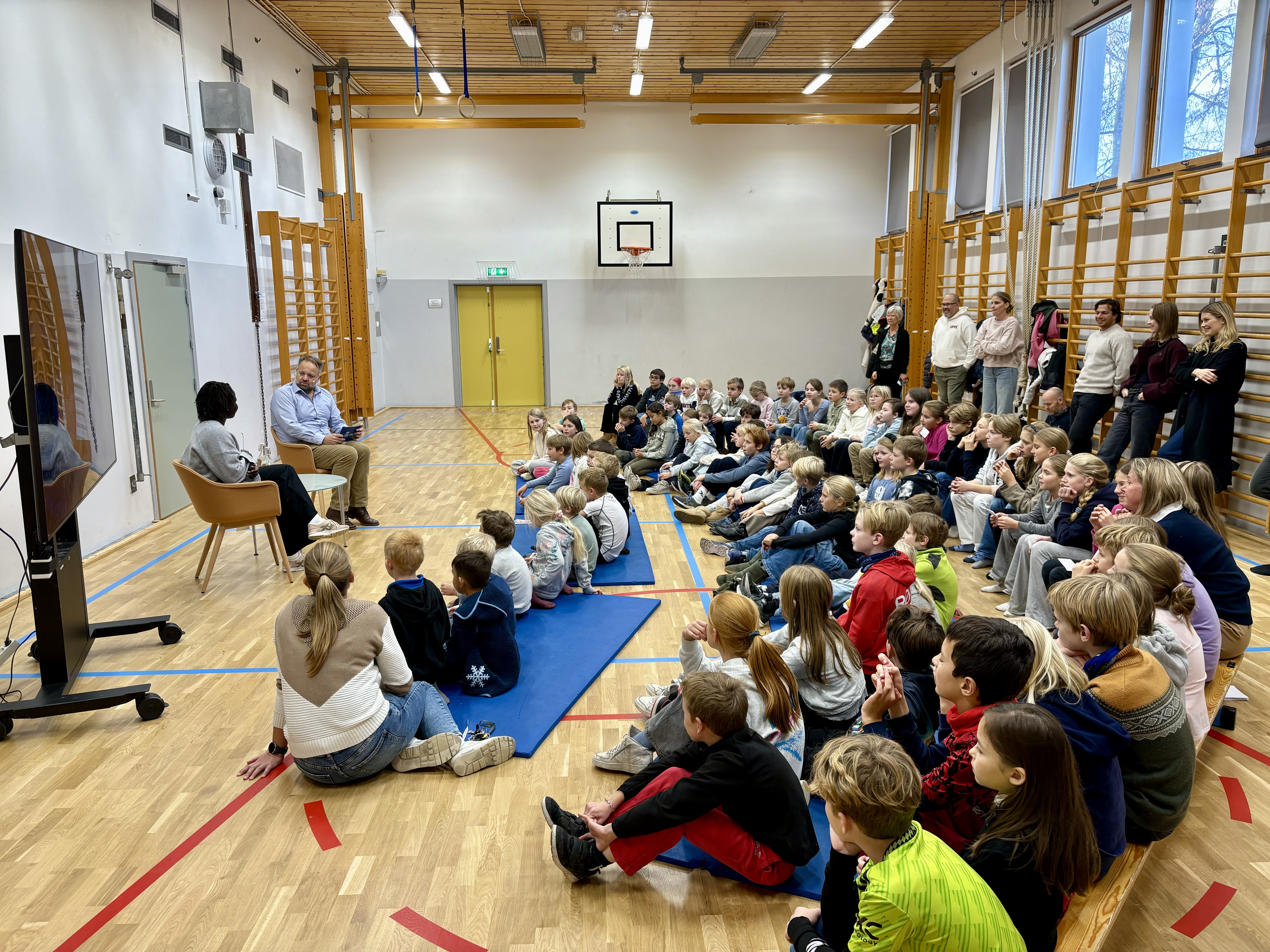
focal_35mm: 26
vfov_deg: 53.1
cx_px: 635
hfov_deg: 67.3
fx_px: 954
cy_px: 476
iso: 64
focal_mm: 5.96
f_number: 1.6
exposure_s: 1/100
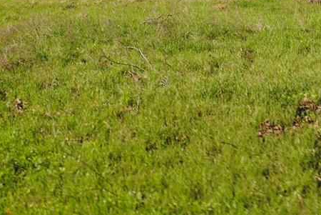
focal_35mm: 82
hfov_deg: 24.5
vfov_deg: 16.2
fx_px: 732
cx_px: 235
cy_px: -28
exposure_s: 1/250
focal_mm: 24
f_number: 8
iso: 100
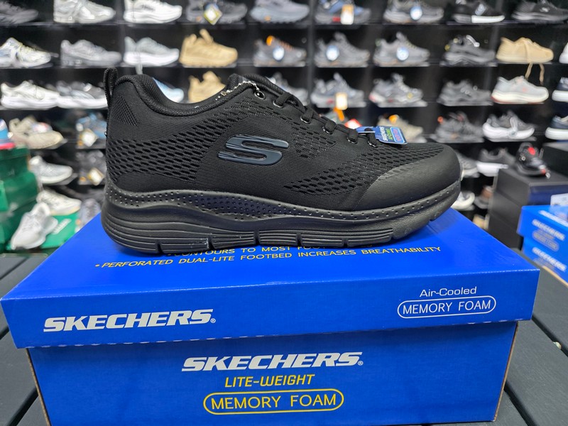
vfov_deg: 58.9
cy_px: 213
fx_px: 377
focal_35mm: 23
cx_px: 284
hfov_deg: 73.9
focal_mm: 6.3
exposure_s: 1/100
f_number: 1.7
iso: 320
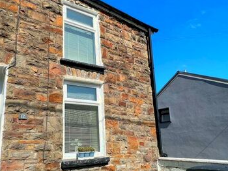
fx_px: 171
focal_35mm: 26
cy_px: 99
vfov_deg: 52.9
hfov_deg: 65.8
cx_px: 79
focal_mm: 1.57
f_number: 1.8
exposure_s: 1/1946
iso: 32
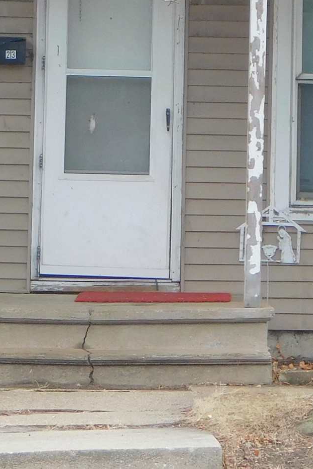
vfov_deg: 7.6
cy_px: -20
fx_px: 3522
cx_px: 173
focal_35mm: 270
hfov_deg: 5.1
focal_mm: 14.2
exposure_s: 1/40
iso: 125
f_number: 4.4
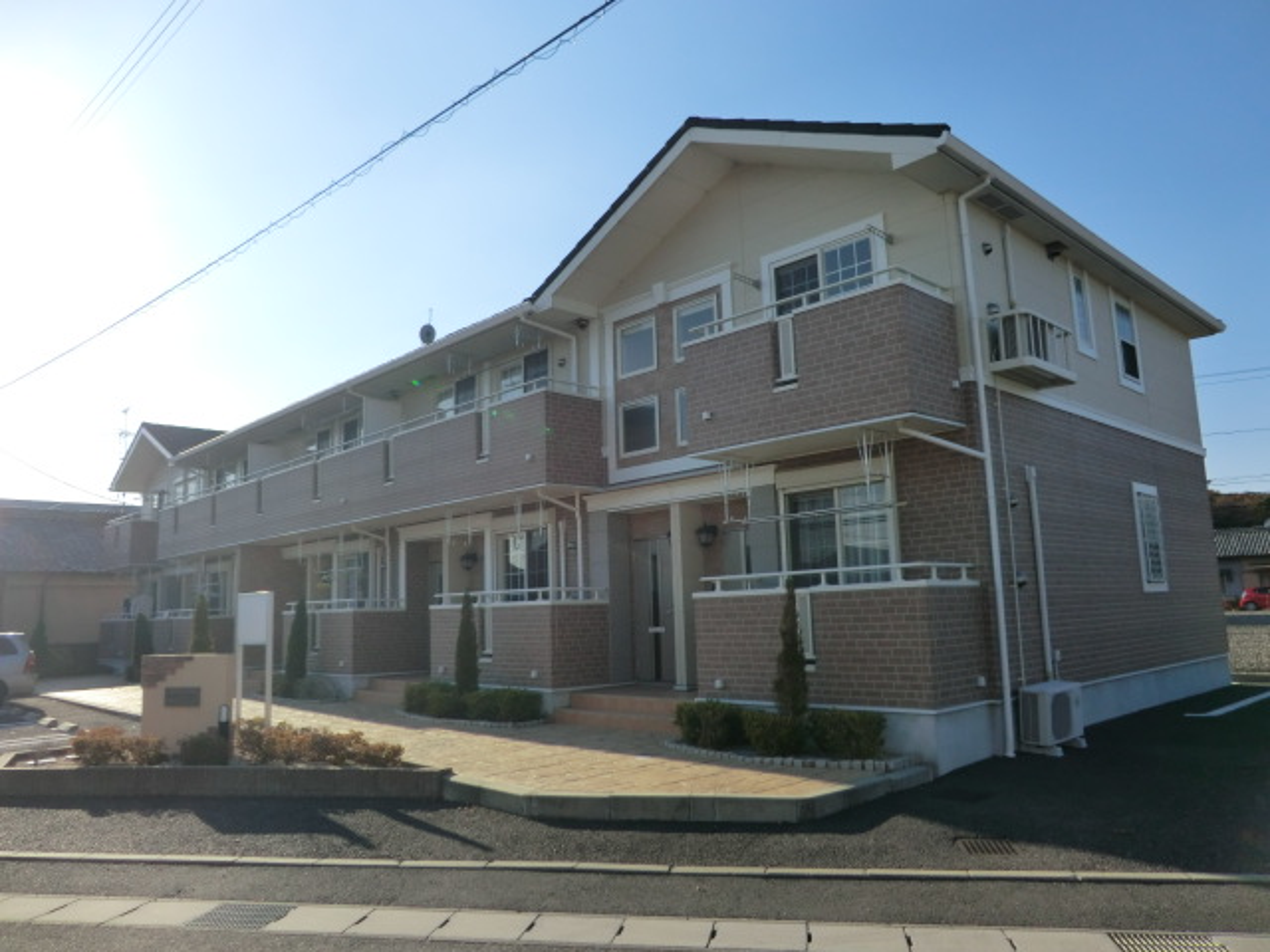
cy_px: 476
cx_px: 635
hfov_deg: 71.6
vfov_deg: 56.8
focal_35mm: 24
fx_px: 881
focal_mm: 4.3
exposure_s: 1/250
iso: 80
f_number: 7.5
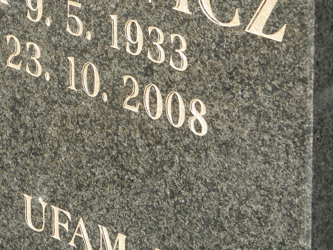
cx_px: 127
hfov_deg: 7.9
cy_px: 8
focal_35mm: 250
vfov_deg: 5.9
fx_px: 2405
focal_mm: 19
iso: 80
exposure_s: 1/320
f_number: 4.5
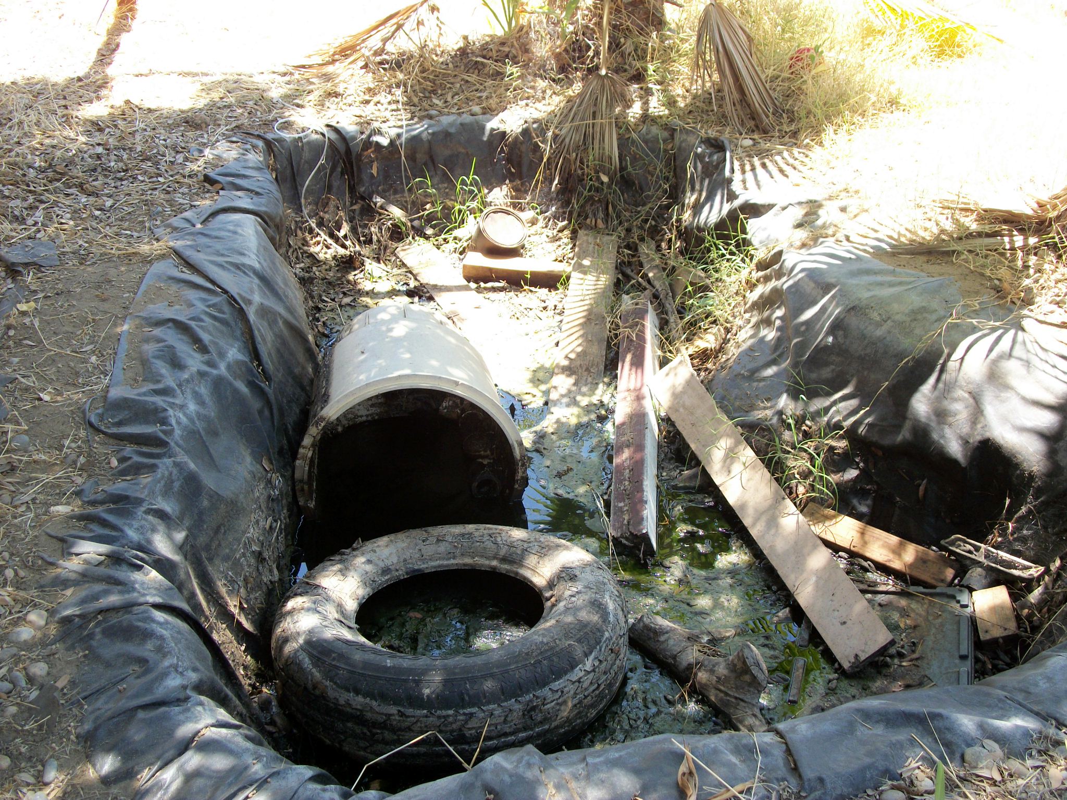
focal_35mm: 40
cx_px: 534
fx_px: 1233
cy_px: 400
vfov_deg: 36.0
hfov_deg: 46.8
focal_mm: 7.1
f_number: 3.2
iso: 80
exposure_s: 1/125
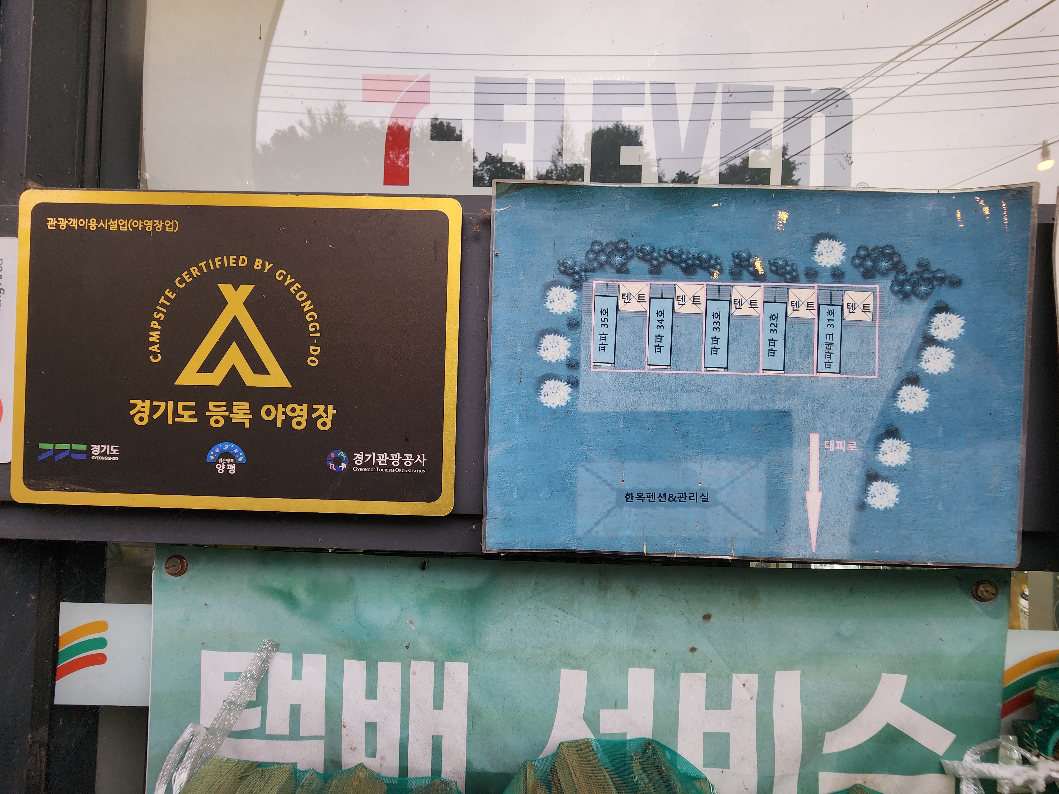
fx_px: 398
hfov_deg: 106.2
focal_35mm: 13
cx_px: 530
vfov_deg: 89.9
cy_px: 397
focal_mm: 2.2
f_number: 2.2
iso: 64
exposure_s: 1/120
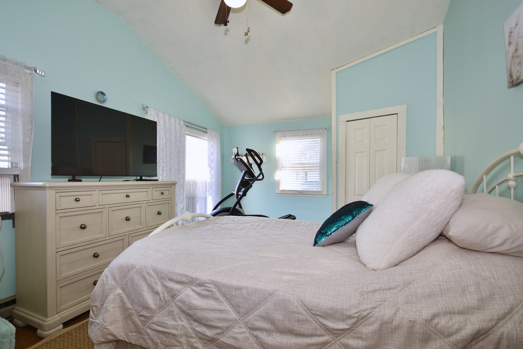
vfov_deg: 77.3
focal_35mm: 15
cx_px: 262
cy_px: 174
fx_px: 218
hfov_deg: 100.4
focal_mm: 10
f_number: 4
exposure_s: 1/60
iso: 250
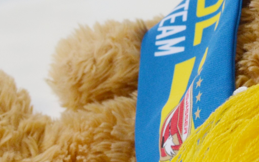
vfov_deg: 6.3
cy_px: -34
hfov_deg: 10.1
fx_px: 1471
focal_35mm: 208
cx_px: 125
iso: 560
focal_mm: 29
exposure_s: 1/60
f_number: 4.5
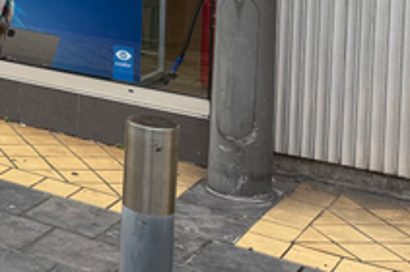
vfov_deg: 13.9
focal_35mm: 91
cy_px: -157
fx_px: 1035
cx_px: -284
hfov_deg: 18.5
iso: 80
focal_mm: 6.76
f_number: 1.78
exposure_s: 1/553
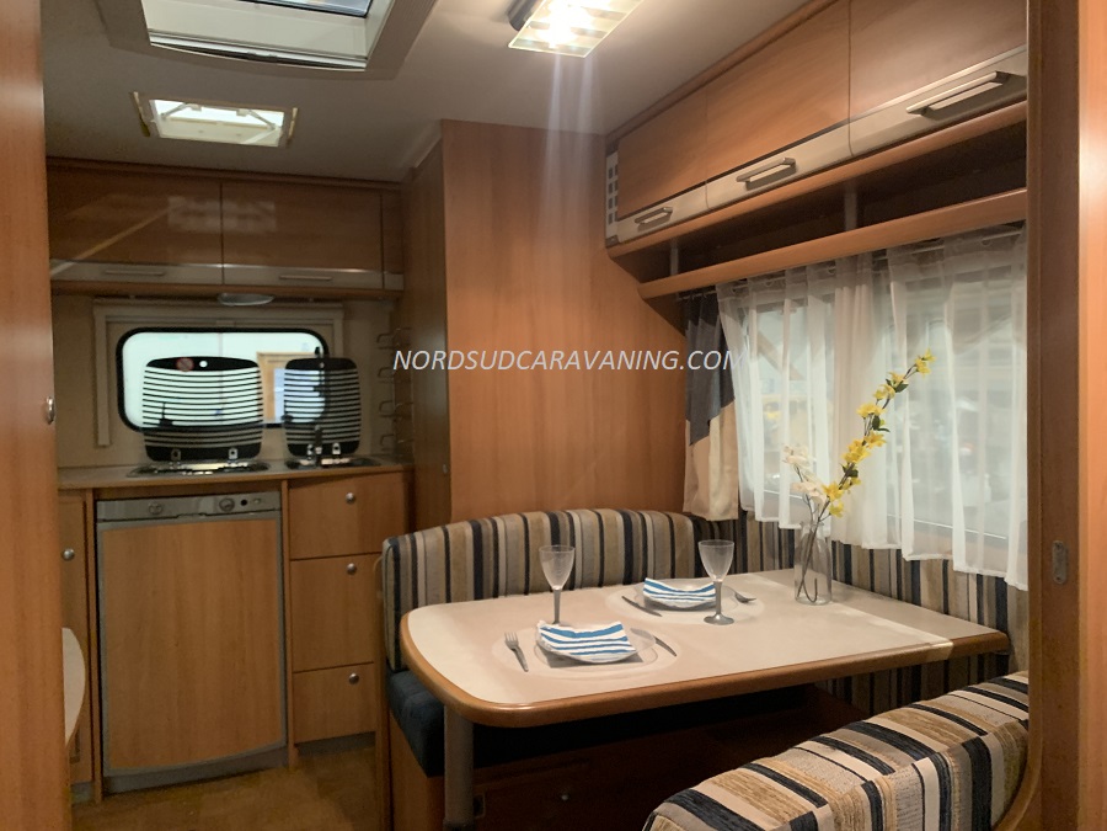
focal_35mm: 26
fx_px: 831
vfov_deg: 53.1
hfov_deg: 67.3
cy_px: 416
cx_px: 554
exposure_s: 1/33
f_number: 1.8
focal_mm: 4.25
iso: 400
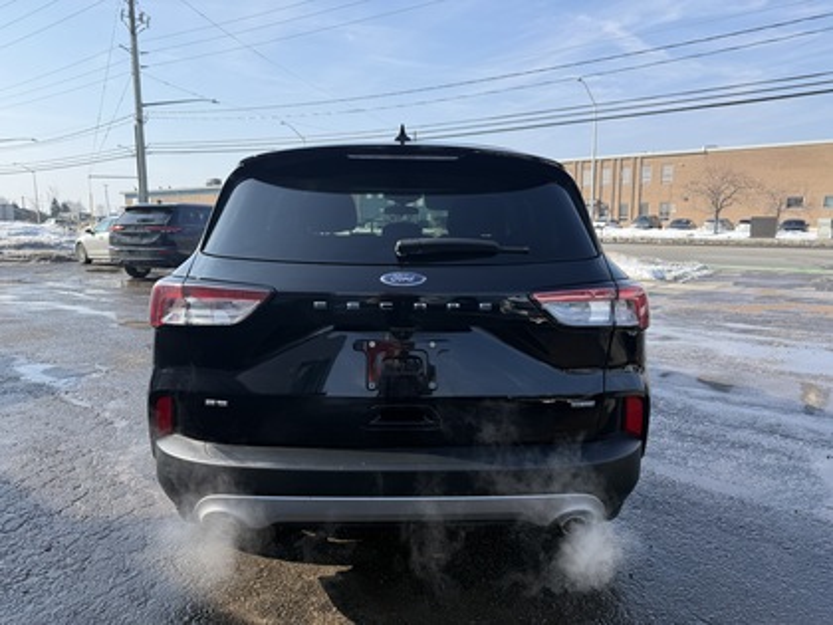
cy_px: 312
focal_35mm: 24
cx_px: 416
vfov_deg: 56.8
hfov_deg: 71.6
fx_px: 578
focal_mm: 6.76
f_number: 1.78
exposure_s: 1/3145
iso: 80
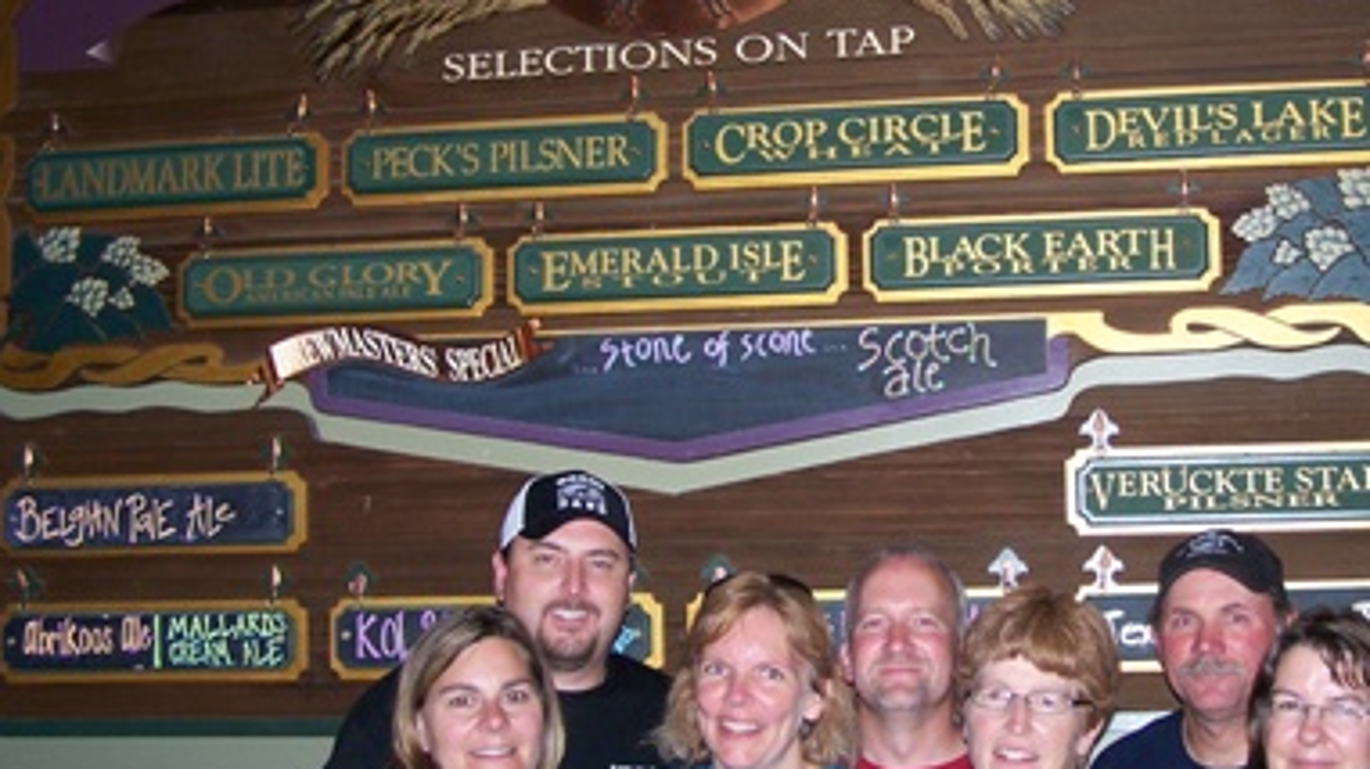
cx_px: 922
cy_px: 392
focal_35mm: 56
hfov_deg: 36.8
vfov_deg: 21.4
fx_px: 2034
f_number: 2.8
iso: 140
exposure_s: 1/60
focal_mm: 6.3
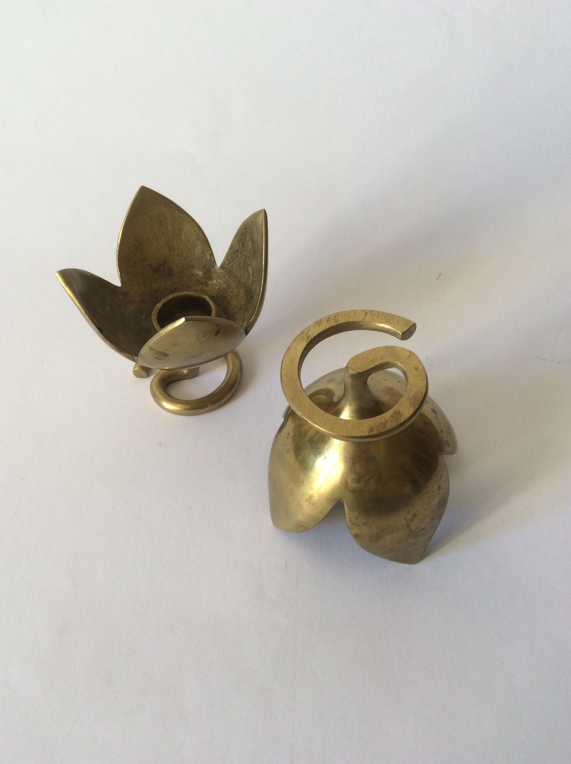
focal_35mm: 32
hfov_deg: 44.1
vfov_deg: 56.9
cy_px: 382
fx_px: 706
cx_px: 286
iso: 40
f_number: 2.4
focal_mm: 3.3
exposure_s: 1/50
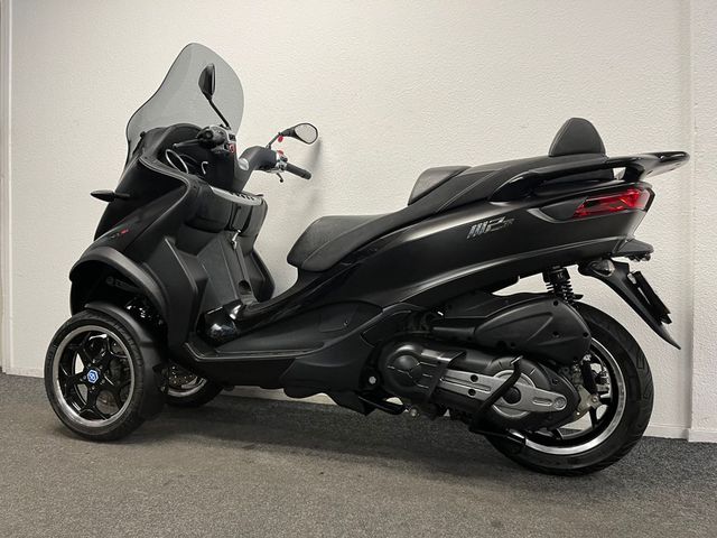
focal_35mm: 26
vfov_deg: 53.1
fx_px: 539
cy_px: 269
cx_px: 358
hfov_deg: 67.3
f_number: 1.6
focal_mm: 5.1
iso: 100
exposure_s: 1/50
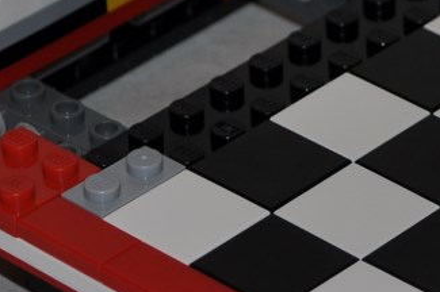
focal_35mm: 295
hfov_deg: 6.9
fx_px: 3602
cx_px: 519
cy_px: 149
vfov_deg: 4.6
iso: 200
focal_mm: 40
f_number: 5.6
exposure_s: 1/30
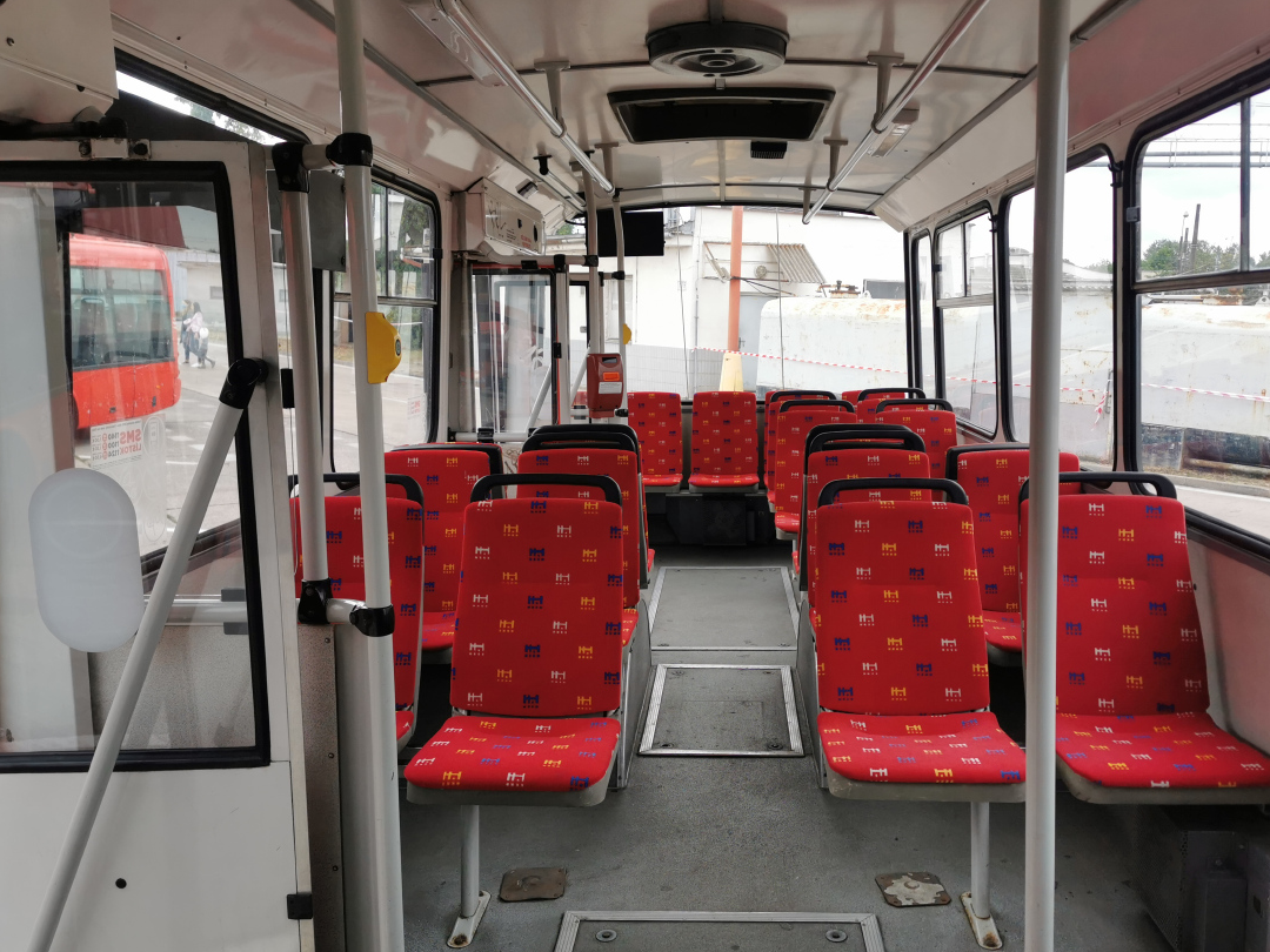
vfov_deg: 46.8
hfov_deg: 59.9
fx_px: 1101
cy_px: 460
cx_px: 691
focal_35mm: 30
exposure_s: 1/452
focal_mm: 5.56
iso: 50
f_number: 1.6
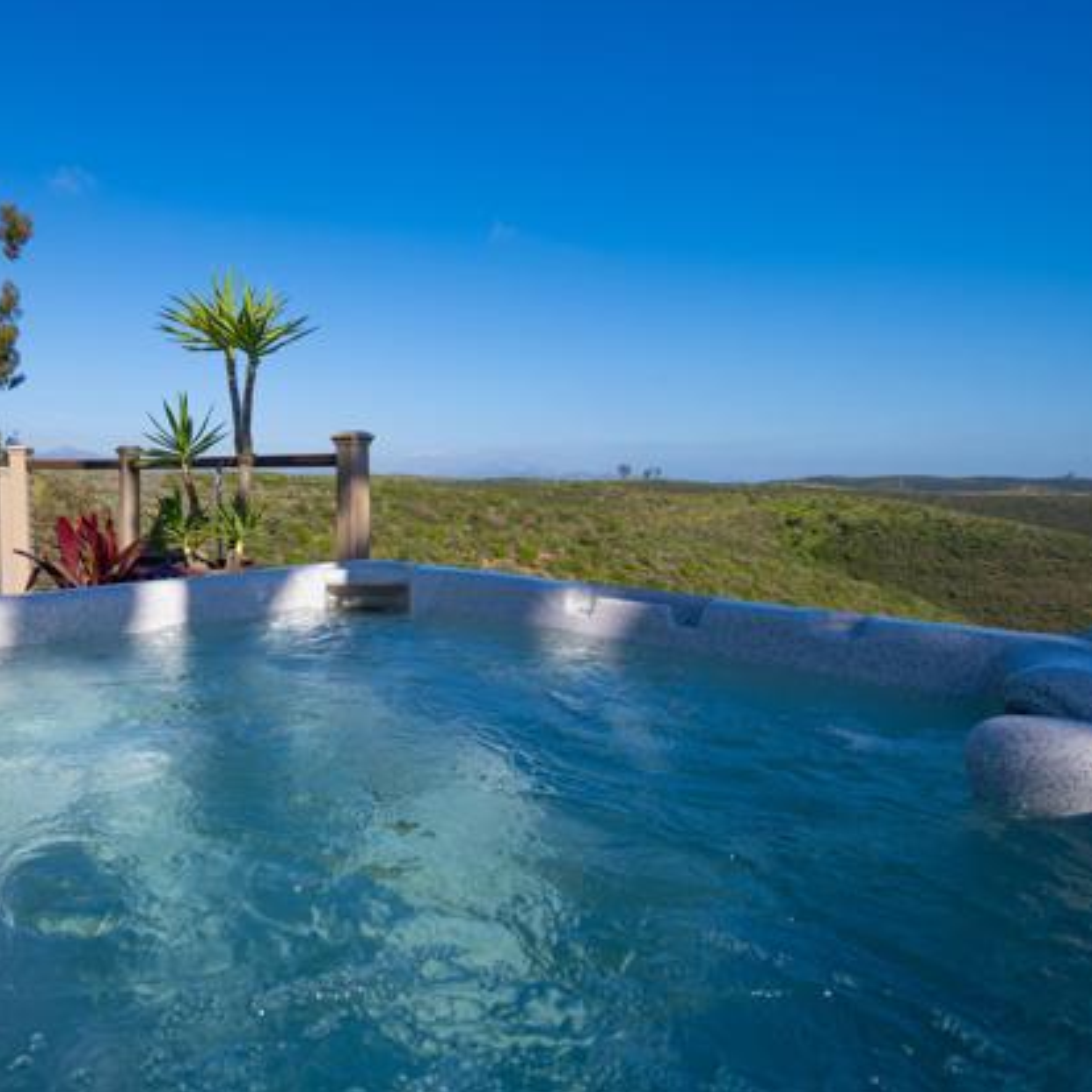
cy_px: 531
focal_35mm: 21
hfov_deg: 69.2
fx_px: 749
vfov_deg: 72.1
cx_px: 330
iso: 160
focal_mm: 16
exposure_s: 1/250
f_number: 9
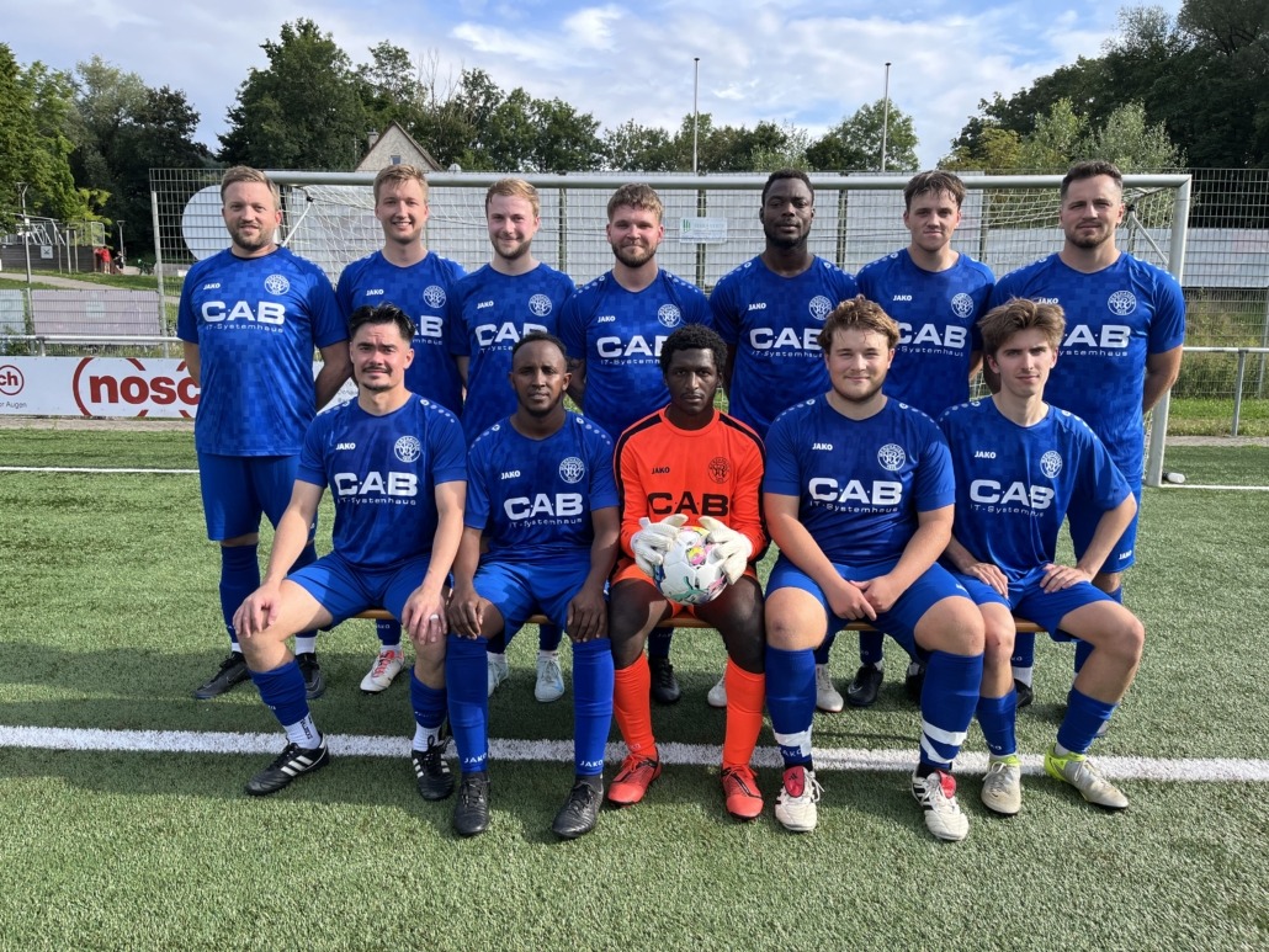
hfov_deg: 67.3
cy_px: 476
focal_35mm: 26
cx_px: 634
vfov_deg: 53.1
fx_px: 953
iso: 50
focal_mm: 5.1
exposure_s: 1/1075
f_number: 1.6
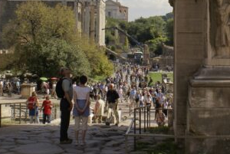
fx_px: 537
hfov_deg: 23.9
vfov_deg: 16.0
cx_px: 171
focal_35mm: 84
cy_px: 3
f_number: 11
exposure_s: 1/125
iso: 100
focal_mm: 28
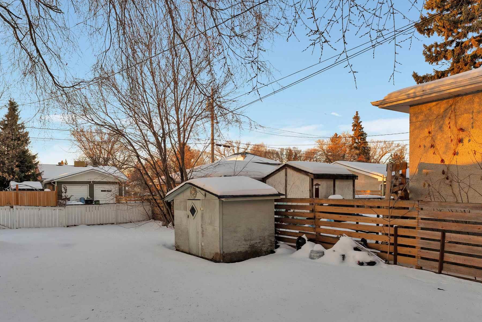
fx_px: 321
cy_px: 184
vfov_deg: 53.0
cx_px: 193
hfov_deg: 72.9
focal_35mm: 24
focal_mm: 14
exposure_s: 1/320
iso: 320
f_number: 5.6
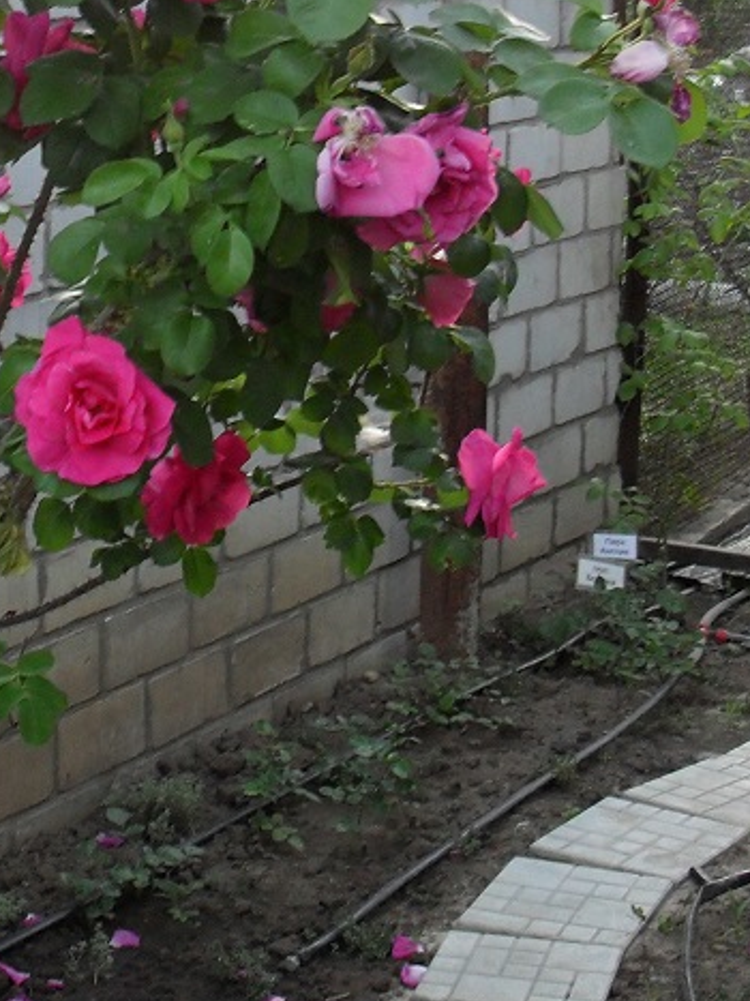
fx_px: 2601
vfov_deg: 21.8
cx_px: -92
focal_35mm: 90
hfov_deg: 15.9
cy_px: 409
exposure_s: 1/45
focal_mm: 6.3
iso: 120
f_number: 3.2
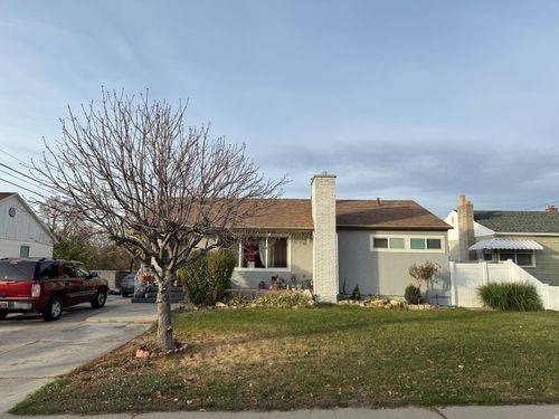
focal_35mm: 24
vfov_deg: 56.8
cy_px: 210
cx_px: 280
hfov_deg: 71.6
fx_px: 388
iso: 80
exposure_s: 1/2041
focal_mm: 6.86
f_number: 1.78
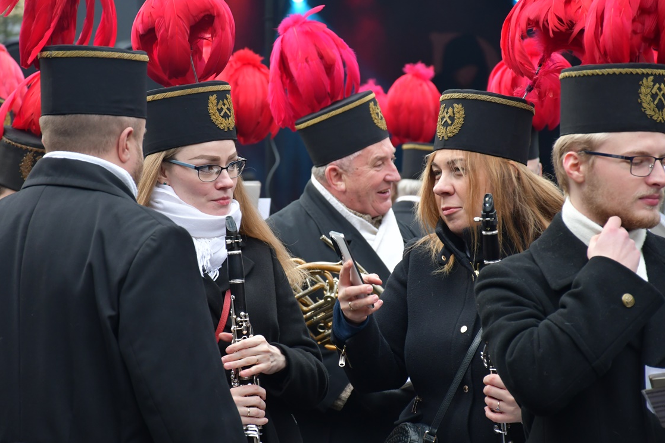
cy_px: 227
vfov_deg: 7.3
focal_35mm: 187
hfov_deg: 11.0
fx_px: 3453
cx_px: 337
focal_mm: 116
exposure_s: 1/250
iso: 900
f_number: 5.6
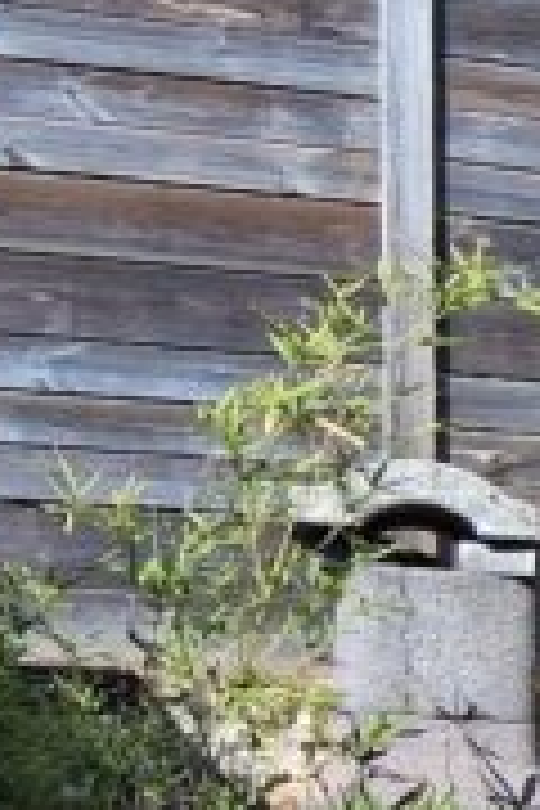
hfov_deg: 7.0
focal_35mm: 162
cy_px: 1017
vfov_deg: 12.3
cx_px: 1935
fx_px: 3645
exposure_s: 1/409
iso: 25
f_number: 1.8
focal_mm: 3.98
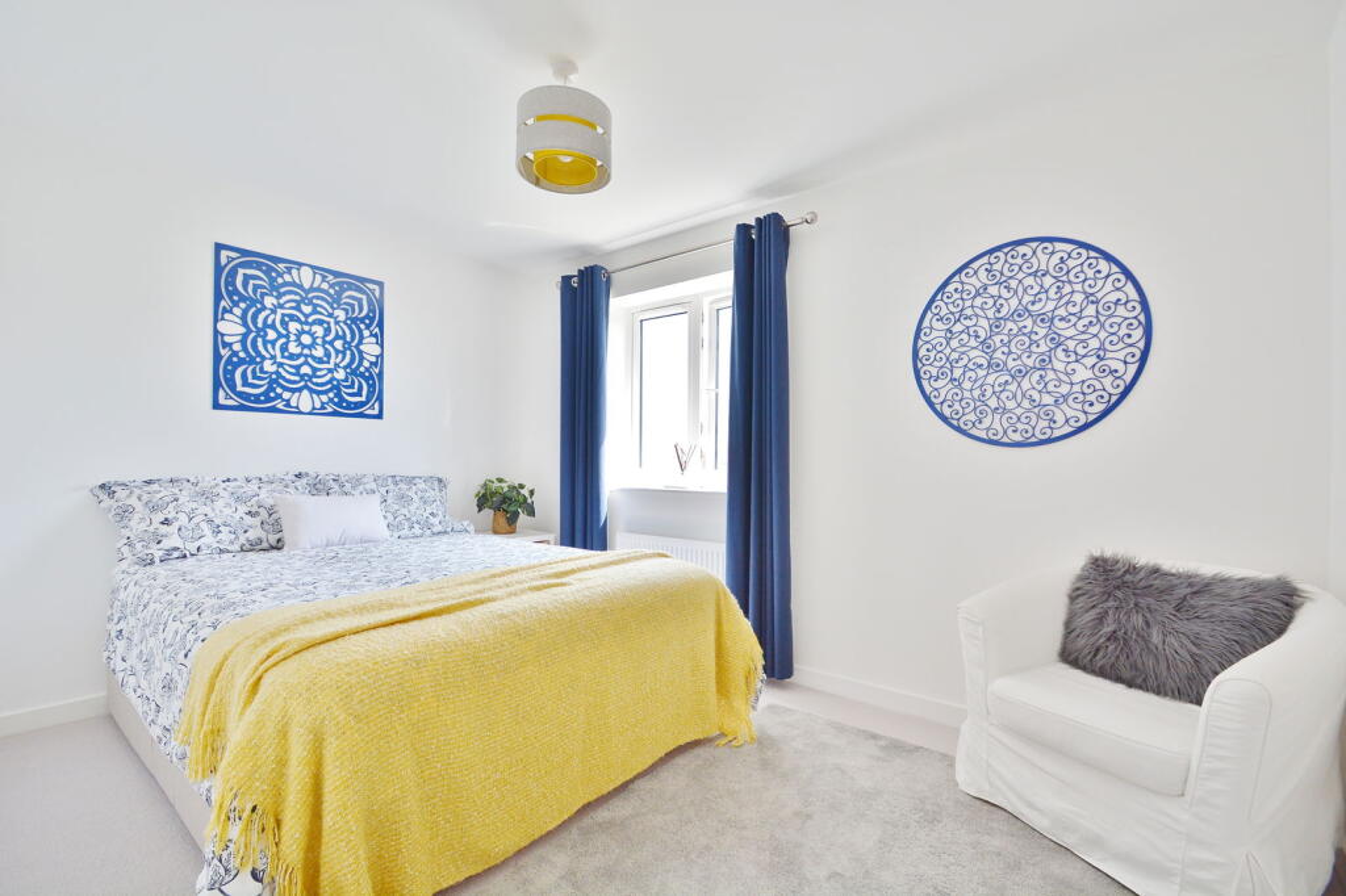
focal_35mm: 15
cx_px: 673
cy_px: 448
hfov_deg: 100.4
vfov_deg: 77.3
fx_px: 561
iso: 360
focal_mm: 10
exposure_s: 1/125
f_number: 5.6
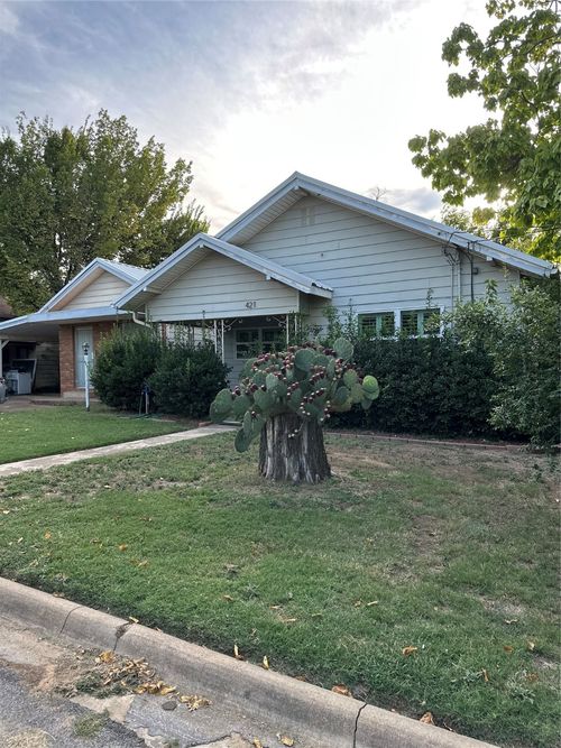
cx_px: 280
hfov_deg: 56.8
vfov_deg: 71.6
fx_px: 519
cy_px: 374
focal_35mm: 24
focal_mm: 6.86
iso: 80
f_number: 1.78
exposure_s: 1/918
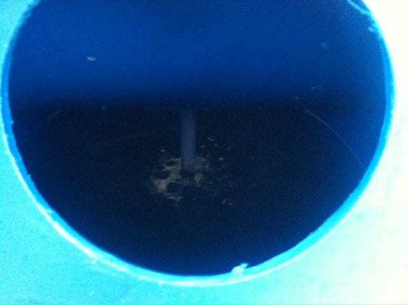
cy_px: 152
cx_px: 204
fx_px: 412
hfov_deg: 52.7
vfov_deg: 40.6
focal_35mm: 35
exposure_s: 1/15
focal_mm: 3.85
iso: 1000
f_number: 2.8
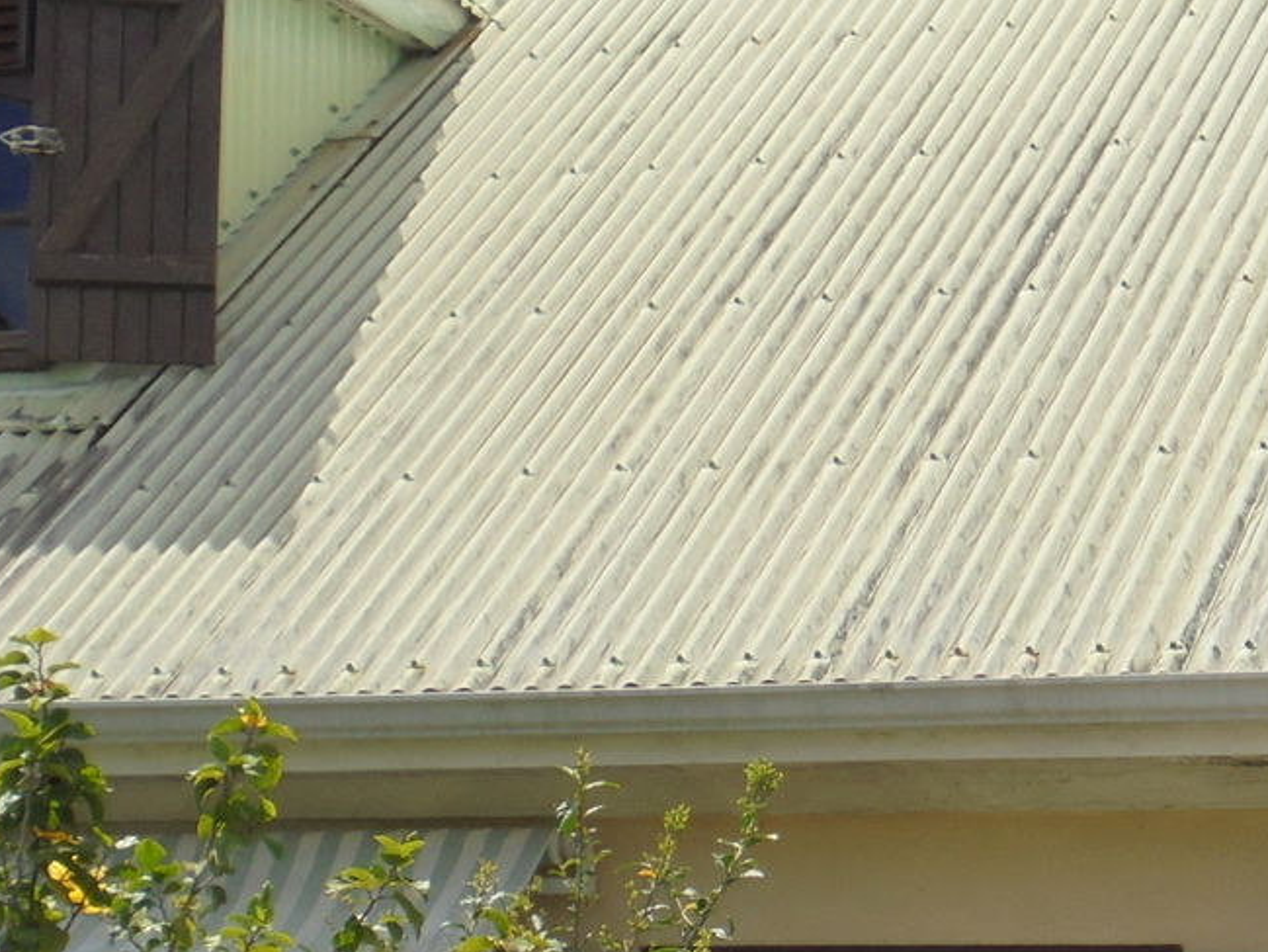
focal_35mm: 106
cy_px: 1063
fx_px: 3884
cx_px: 1258
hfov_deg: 18.1
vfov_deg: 13.7
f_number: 4.5
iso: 100
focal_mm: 7.8
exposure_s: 1/1000
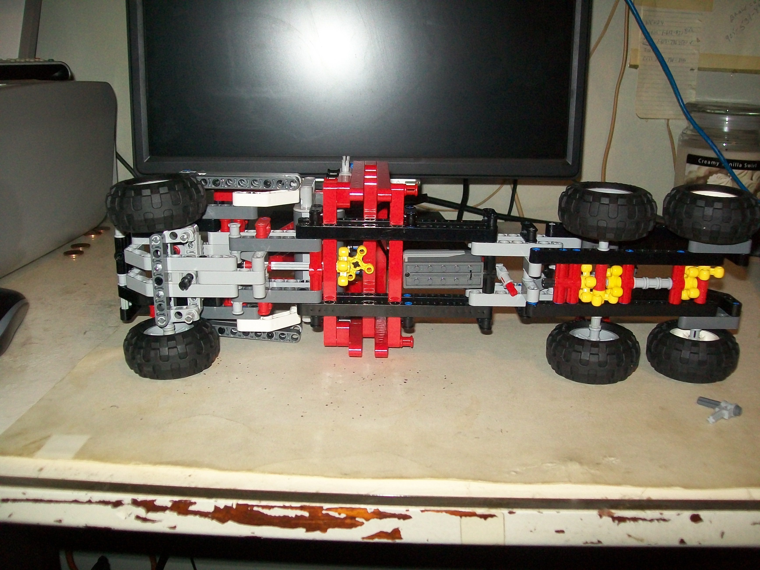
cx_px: 380
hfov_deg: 51.4
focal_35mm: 36
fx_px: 790
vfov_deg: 39.7
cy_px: 285
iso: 160
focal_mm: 6
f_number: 2.7
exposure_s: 1/60
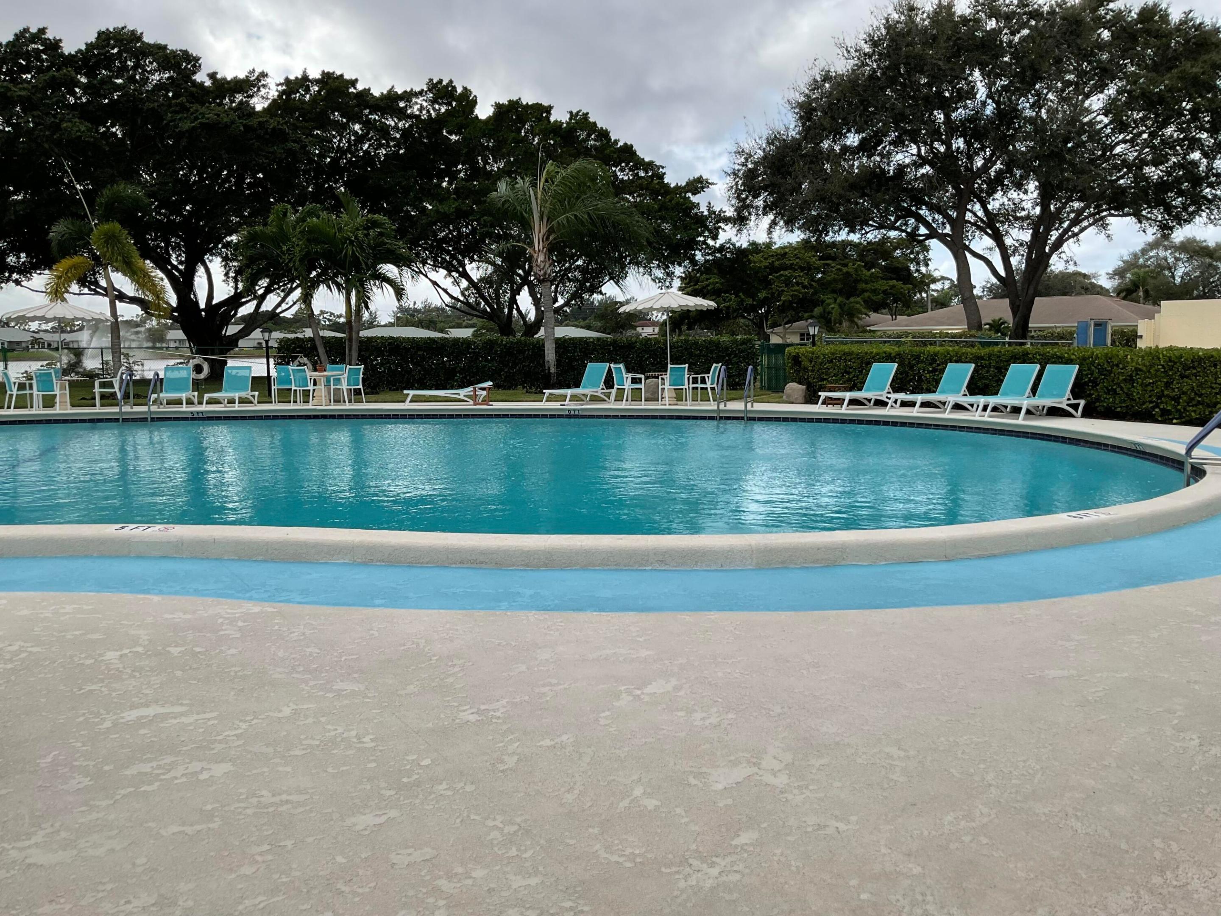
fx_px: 1023
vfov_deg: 48.2
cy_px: 458
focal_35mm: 29
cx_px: 610
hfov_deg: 61.7
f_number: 1.8
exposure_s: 1/1786
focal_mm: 3
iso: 16
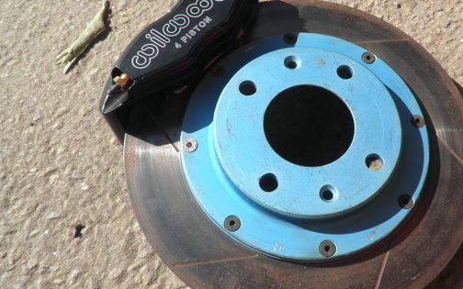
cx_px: 279
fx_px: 442
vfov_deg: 36.3
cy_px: 144
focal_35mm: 35
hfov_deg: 54.9
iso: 64
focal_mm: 4.65
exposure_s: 1/100
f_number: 7.8
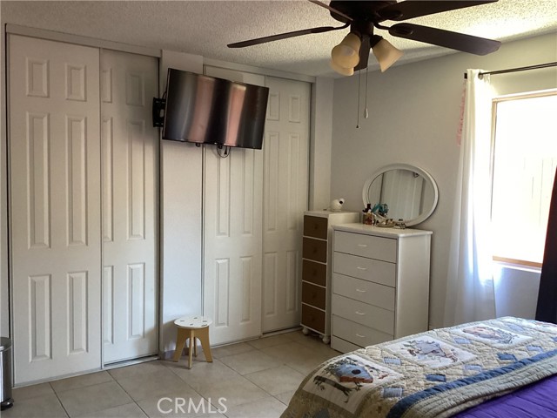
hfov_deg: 58.4
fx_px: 499
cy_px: 209
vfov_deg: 45.4
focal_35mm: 31
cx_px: 278
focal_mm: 3.3
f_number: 2.4
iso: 250
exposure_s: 1/60
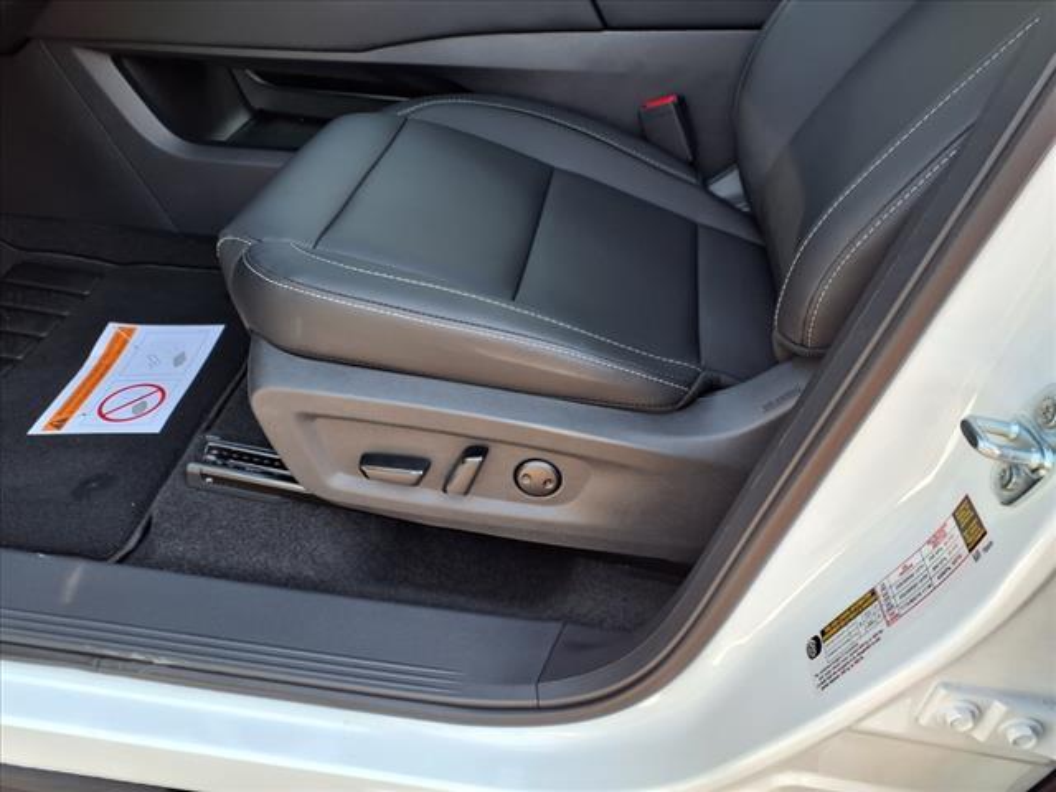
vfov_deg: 51.4
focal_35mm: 27
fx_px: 824
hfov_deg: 65.3
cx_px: 528
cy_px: 396
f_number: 1.9
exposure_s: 1/143
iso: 40
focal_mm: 3.58
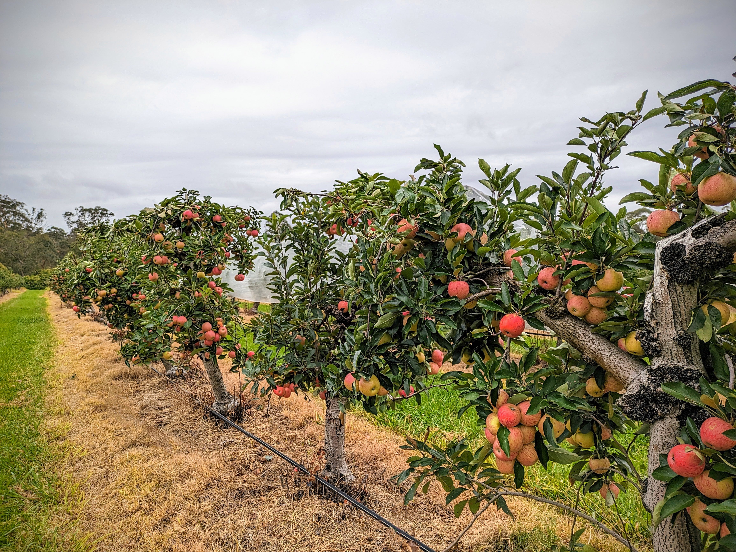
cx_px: 368
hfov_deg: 69.4
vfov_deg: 54.9
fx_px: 532
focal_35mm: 25
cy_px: 276
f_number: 1.89
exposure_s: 1/618
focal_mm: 5.43
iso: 45
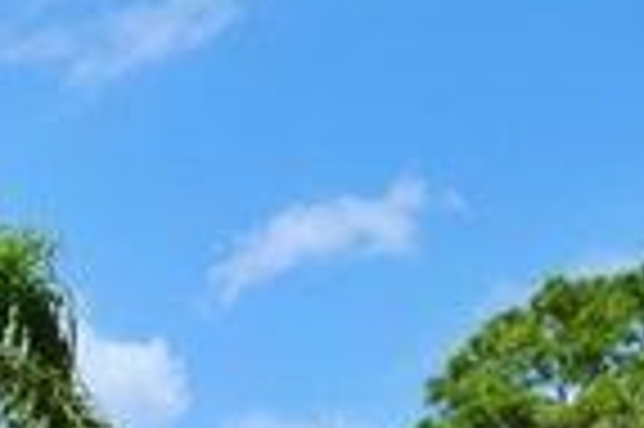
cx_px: -718
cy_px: 879
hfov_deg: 17.2
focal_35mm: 76
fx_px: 1358
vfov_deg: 14.5
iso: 360
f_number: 11
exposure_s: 1/500
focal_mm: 10
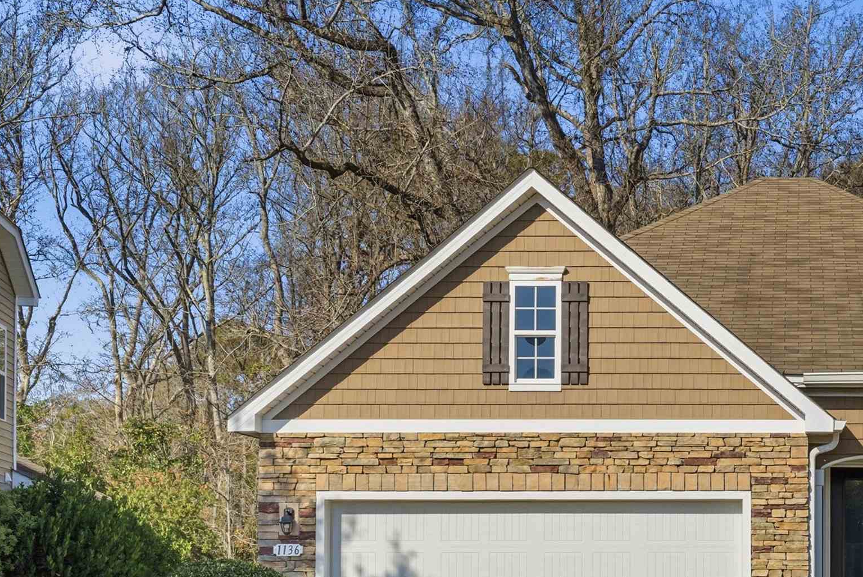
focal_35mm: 70
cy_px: 510
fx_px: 1679
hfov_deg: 27.6
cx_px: 801
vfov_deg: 19.2
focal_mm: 35
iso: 400
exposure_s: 1/800
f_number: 16
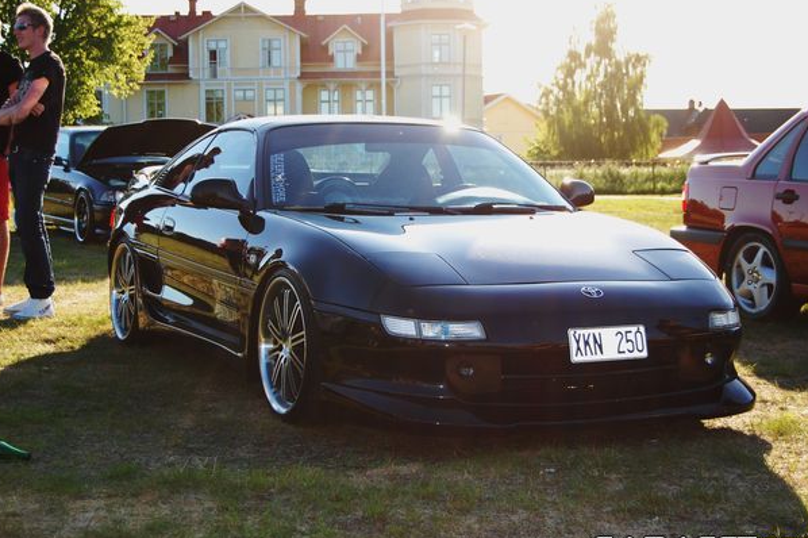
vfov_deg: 22.2
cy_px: 269
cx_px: 389
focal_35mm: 61
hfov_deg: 32.9
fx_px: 1368
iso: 400
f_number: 5.6
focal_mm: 38
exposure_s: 1/500
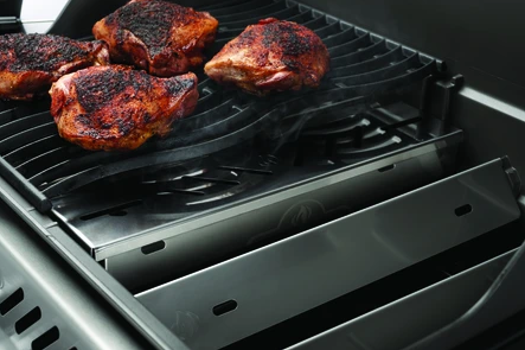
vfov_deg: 22.2
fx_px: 889
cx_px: 262
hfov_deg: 32.9
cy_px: 173
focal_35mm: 61
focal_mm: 60
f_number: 11
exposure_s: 1/125
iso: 100
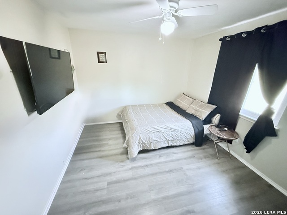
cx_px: 144
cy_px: 108
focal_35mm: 14
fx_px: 116
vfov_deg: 85.7
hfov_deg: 102.1
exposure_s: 1/40
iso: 1250
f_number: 2.2
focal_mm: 2.22
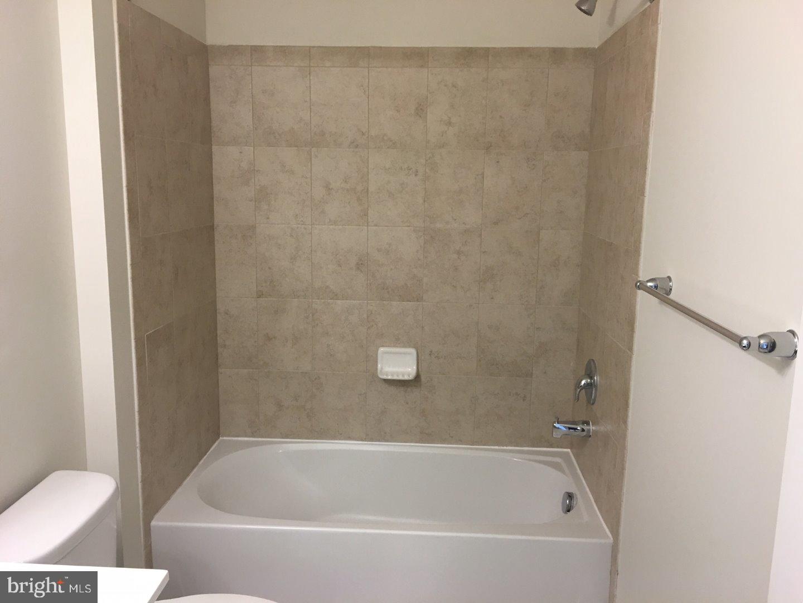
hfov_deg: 61.7
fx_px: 673
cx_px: 402
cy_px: 302
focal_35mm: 29
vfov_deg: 48.2
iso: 25
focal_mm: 4.15
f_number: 2.2
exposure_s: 1/15
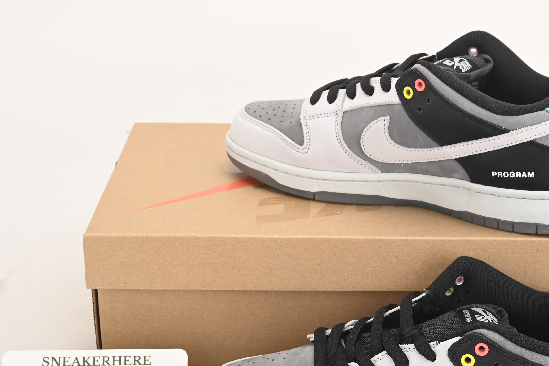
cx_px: 343
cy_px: 257
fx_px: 946
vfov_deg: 21.8
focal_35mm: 62
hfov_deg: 32.2
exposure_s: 1/200
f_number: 11
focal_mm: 37
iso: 100
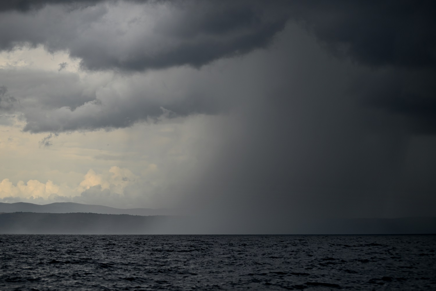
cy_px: 146
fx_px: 993
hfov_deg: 24.8
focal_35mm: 82
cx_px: 218
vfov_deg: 16.7
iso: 100
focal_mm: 82
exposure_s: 1/500
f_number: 5.6
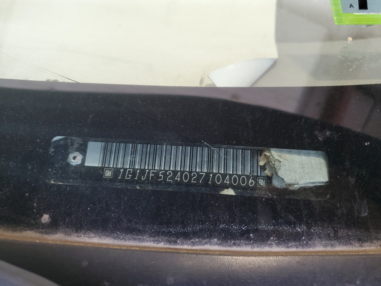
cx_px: 190
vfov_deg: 53.1
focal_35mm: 26
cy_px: 143
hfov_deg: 67.3
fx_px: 286
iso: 114
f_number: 1.5
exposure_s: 1/60.2
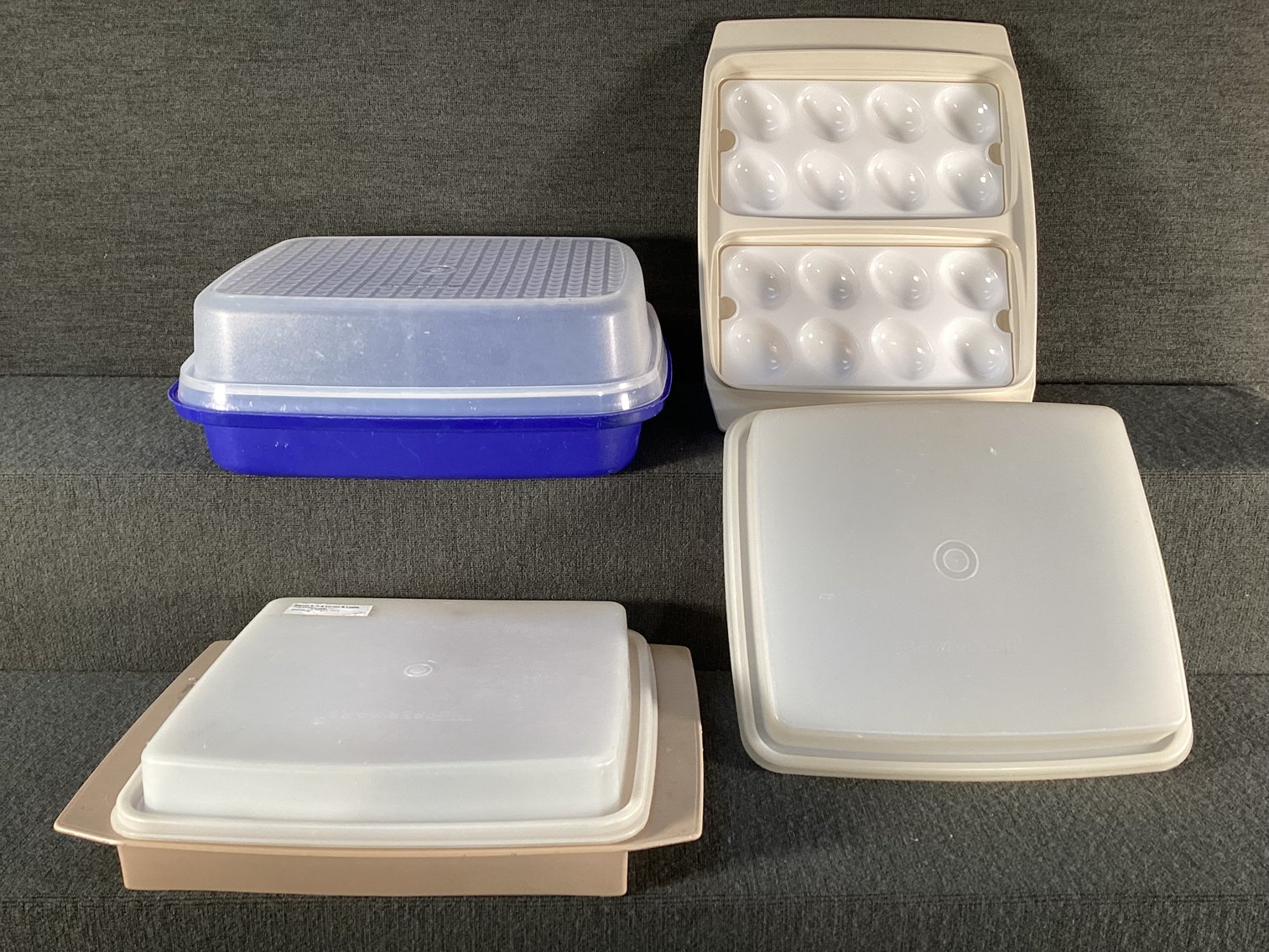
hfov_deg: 58.3
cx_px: 634
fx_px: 1137
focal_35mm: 31
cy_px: 476
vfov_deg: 45.4
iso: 64
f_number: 2.4
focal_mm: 3.3
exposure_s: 1/50
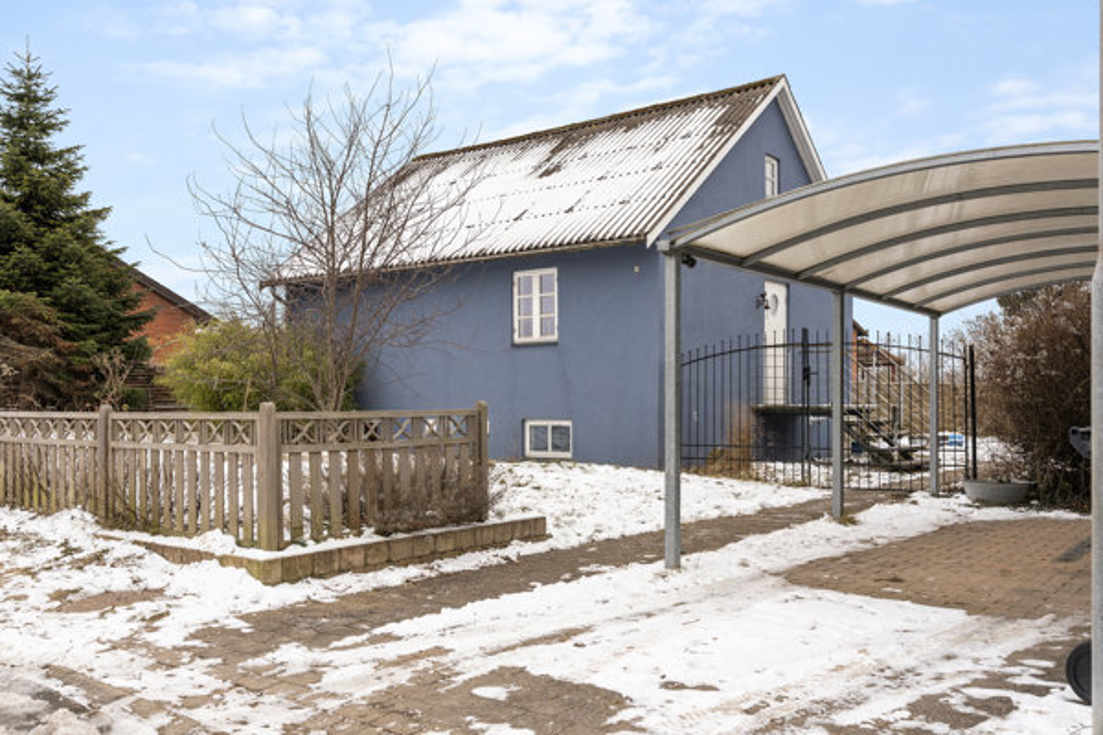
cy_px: 368
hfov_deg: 60.3
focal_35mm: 31
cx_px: 552
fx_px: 950
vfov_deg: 42.3
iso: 320
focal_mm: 31
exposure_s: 1/60
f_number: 8
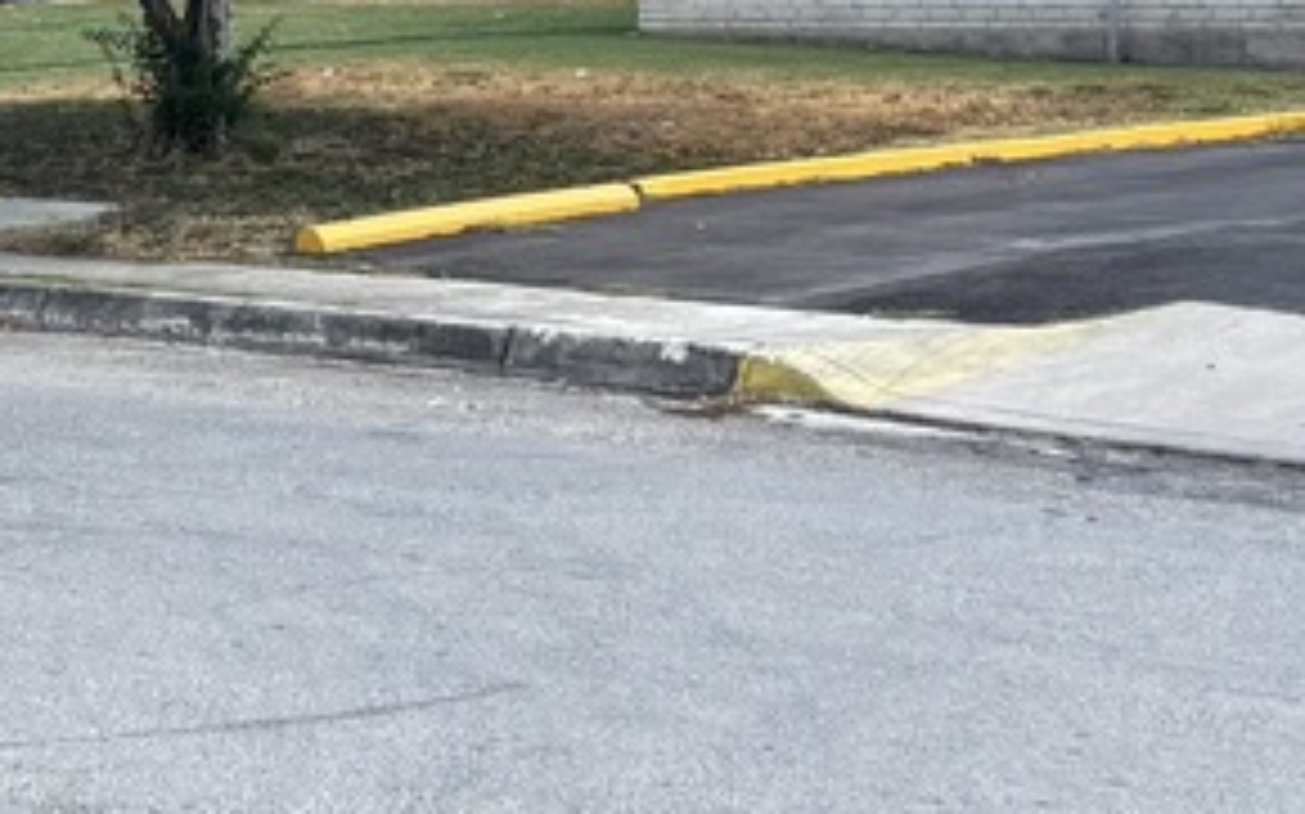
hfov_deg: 15.2
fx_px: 4871
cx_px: 369
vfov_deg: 9.3
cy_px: -328
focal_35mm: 137
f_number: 1.6
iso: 50
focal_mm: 5.96
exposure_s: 1/837
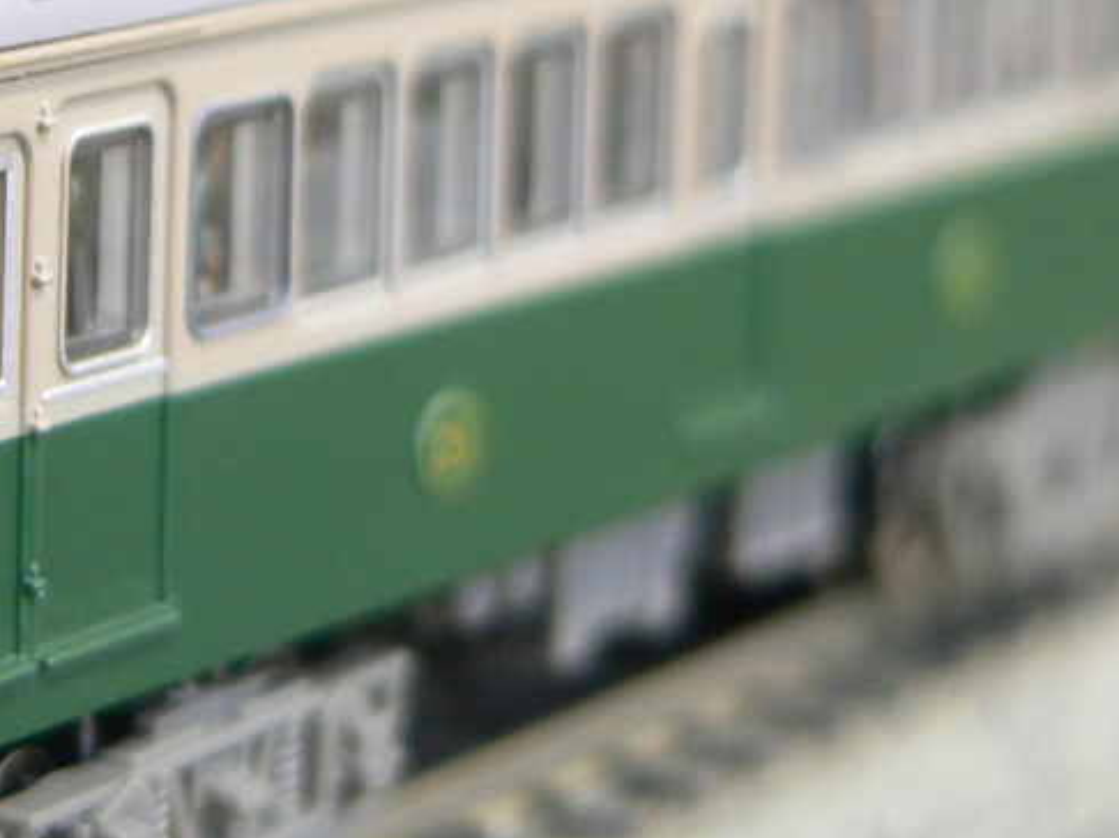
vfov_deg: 6.6
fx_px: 7237
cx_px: 145
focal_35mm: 224
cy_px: 200
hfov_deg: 8.8
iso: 100
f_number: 2.8
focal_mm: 14.1
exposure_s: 1/4
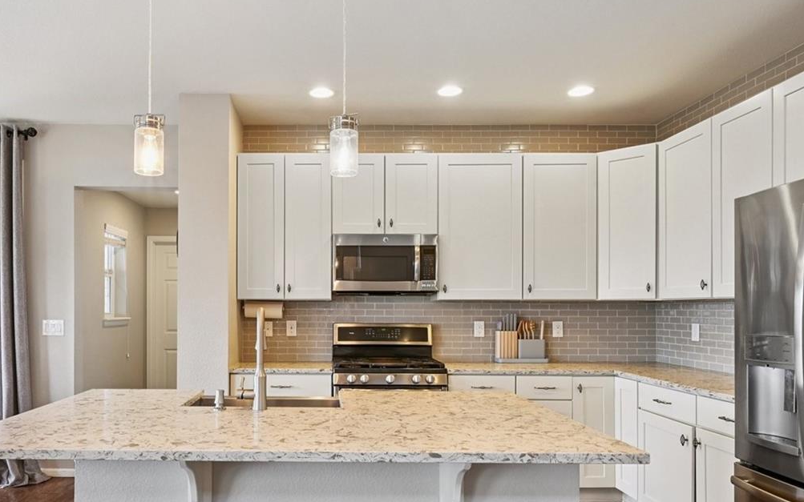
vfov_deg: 45.9
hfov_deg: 68.0
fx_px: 588
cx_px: 317
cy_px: 315
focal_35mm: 27
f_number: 11
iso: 400
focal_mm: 16.5
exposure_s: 1/4
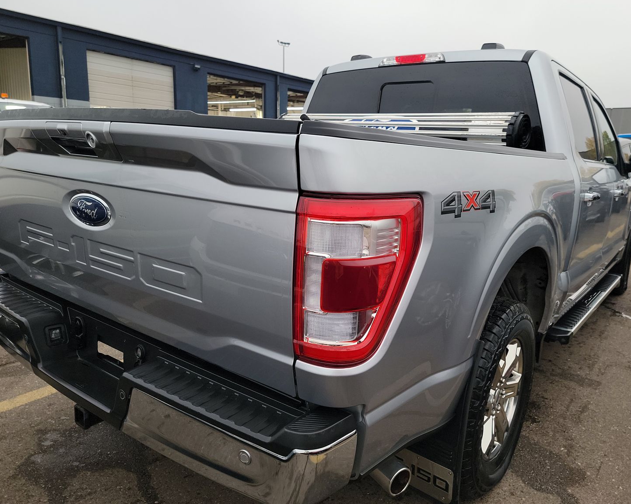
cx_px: 329
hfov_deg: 66.0
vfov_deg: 54.9
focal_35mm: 26
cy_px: 249
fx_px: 485
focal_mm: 6.7
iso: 78
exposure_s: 1/59
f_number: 1.8
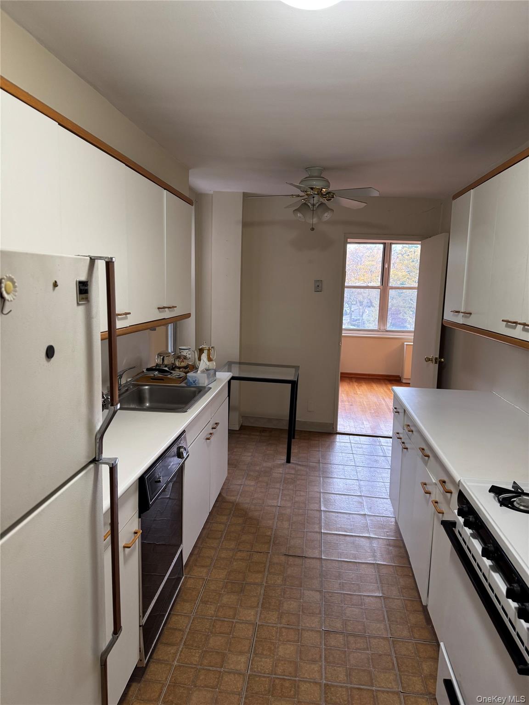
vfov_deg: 71.6
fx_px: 489
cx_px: 264
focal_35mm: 24
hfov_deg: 56.8
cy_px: 352
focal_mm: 6.76
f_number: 1.78
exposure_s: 1/60
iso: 160
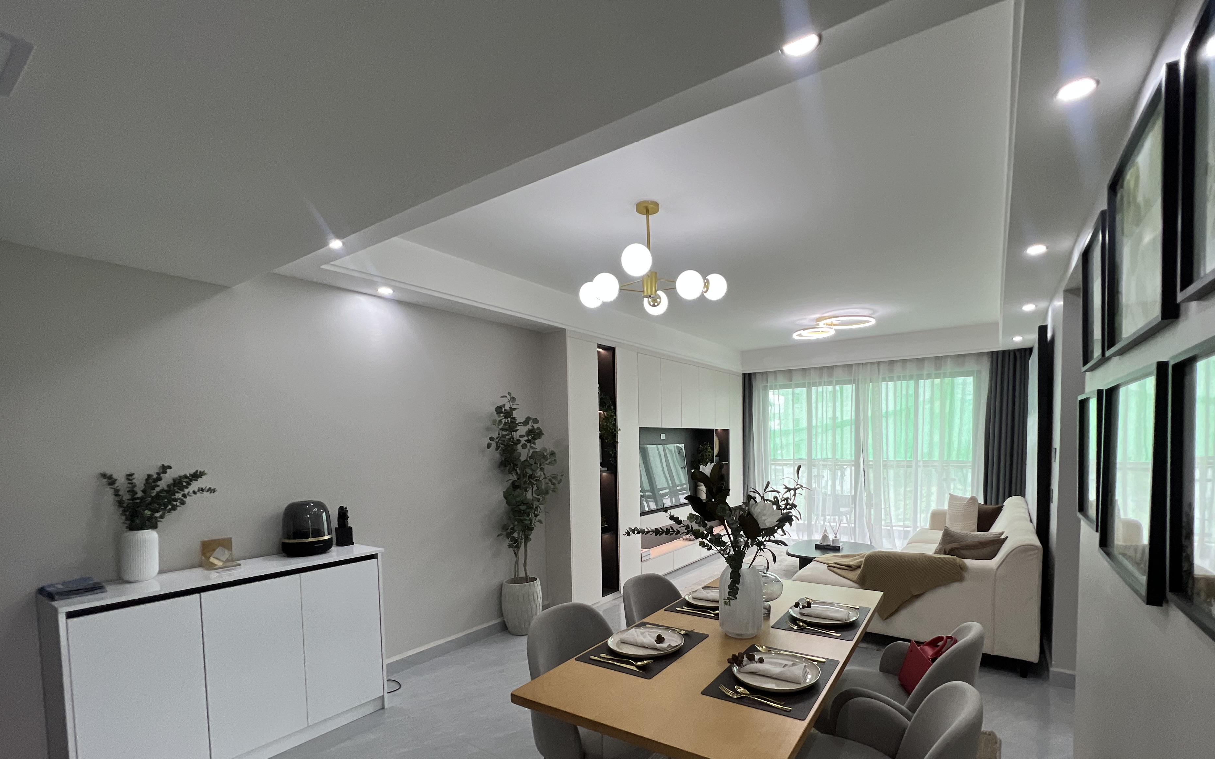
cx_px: 655
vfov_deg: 73.6
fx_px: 497
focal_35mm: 15
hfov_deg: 101.3
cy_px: 473
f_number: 1.8
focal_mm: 1.57
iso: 100
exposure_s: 1/100
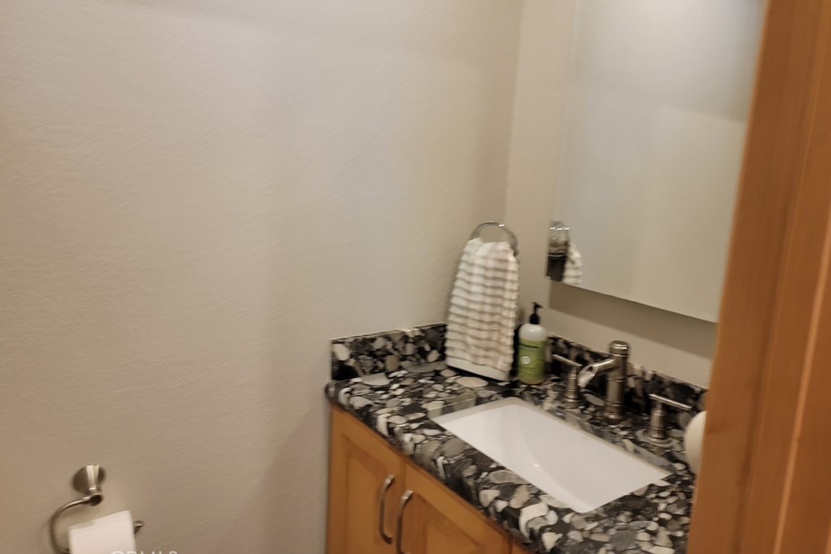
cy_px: 246
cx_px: 428
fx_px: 600
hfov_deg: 69.4
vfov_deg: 49.4
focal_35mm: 26
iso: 320
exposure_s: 1/40
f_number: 1.8
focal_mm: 6.7
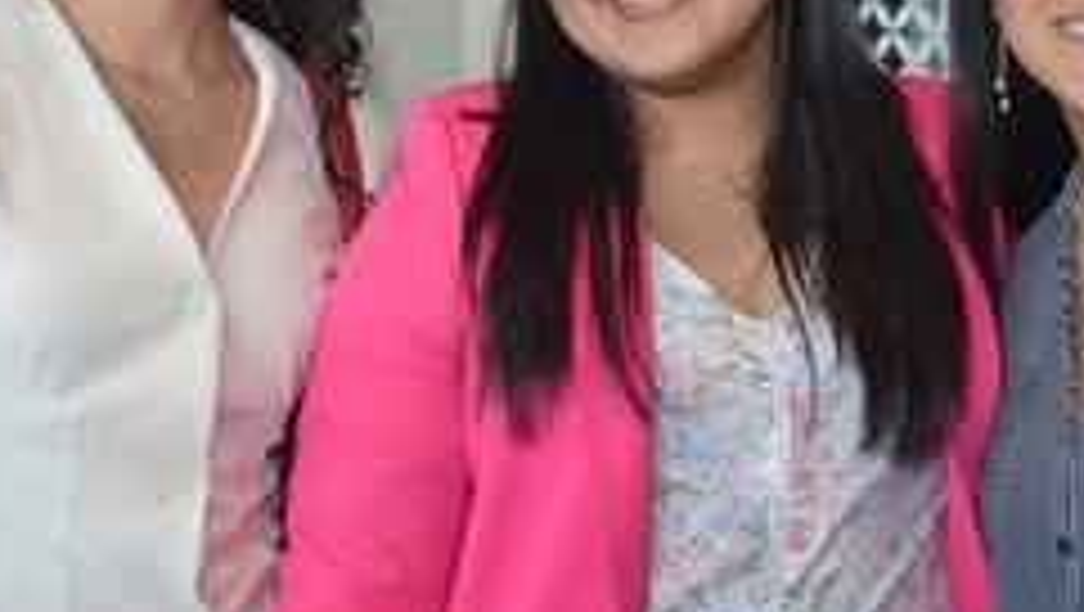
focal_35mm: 78
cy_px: 126
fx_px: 2244
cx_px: 706
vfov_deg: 15.4
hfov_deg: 27.0
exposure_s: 1/80
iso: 400
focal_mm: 24
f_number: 4.5
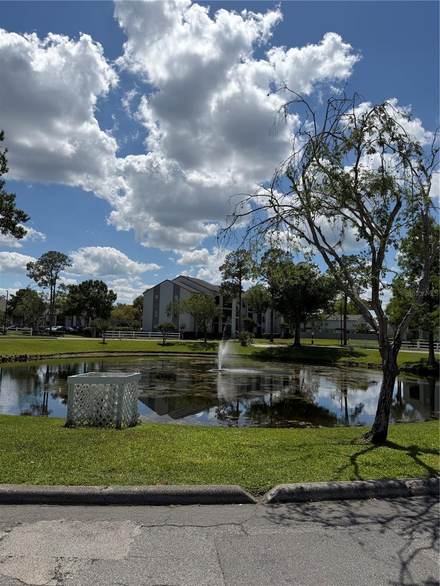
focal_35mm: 24
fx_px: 407
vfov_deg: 71.6
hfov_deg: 56.8
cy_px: 293
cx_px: 220
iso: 80
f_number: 1.78
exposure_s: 1/11905
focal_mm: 6.76
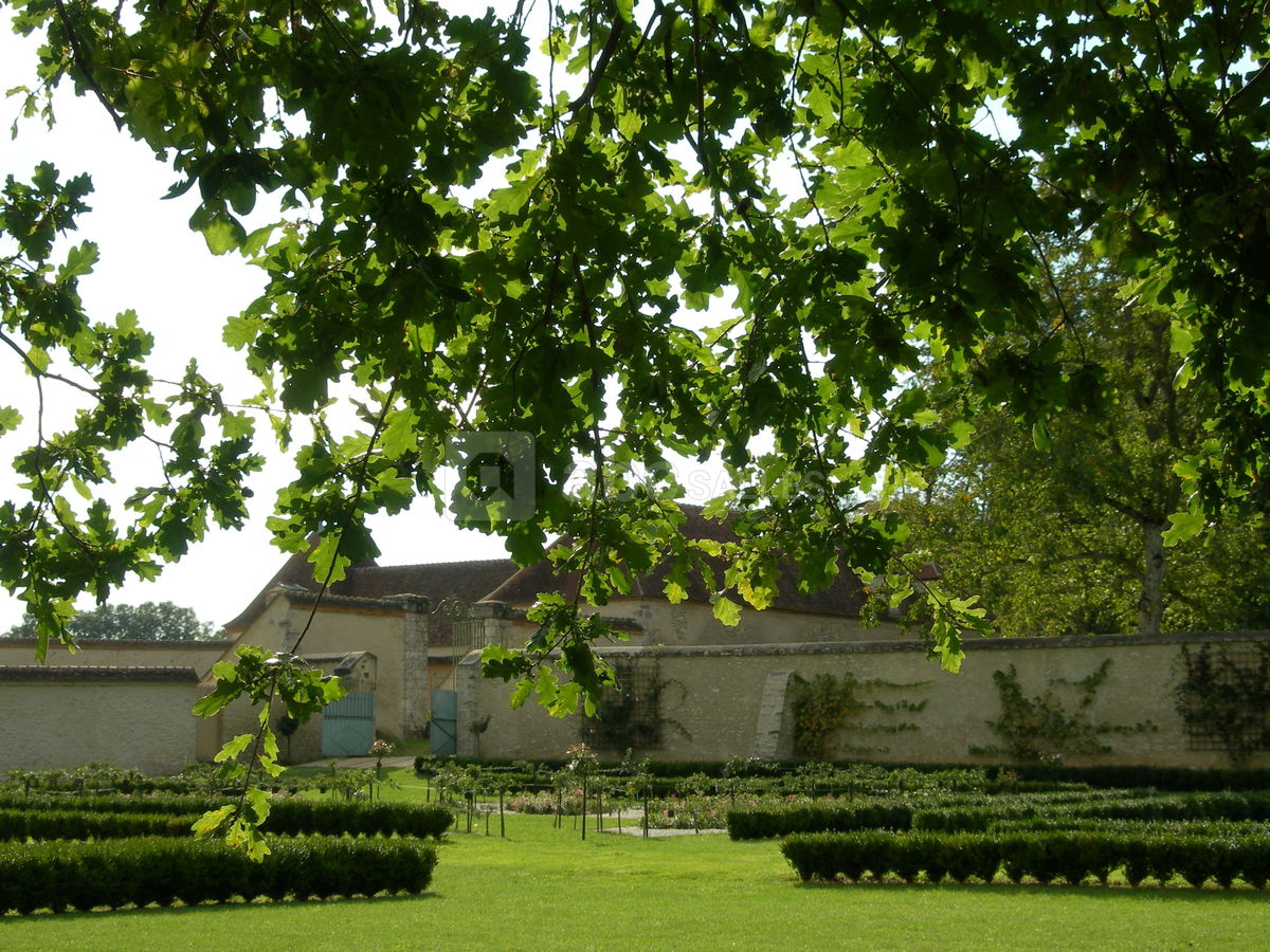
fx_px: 2642
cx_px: 635
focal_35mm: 72
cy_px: 476
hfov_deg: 27.0
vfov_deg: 20.4
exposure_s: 1/235
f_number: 6.3
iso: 50
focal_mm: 14.9
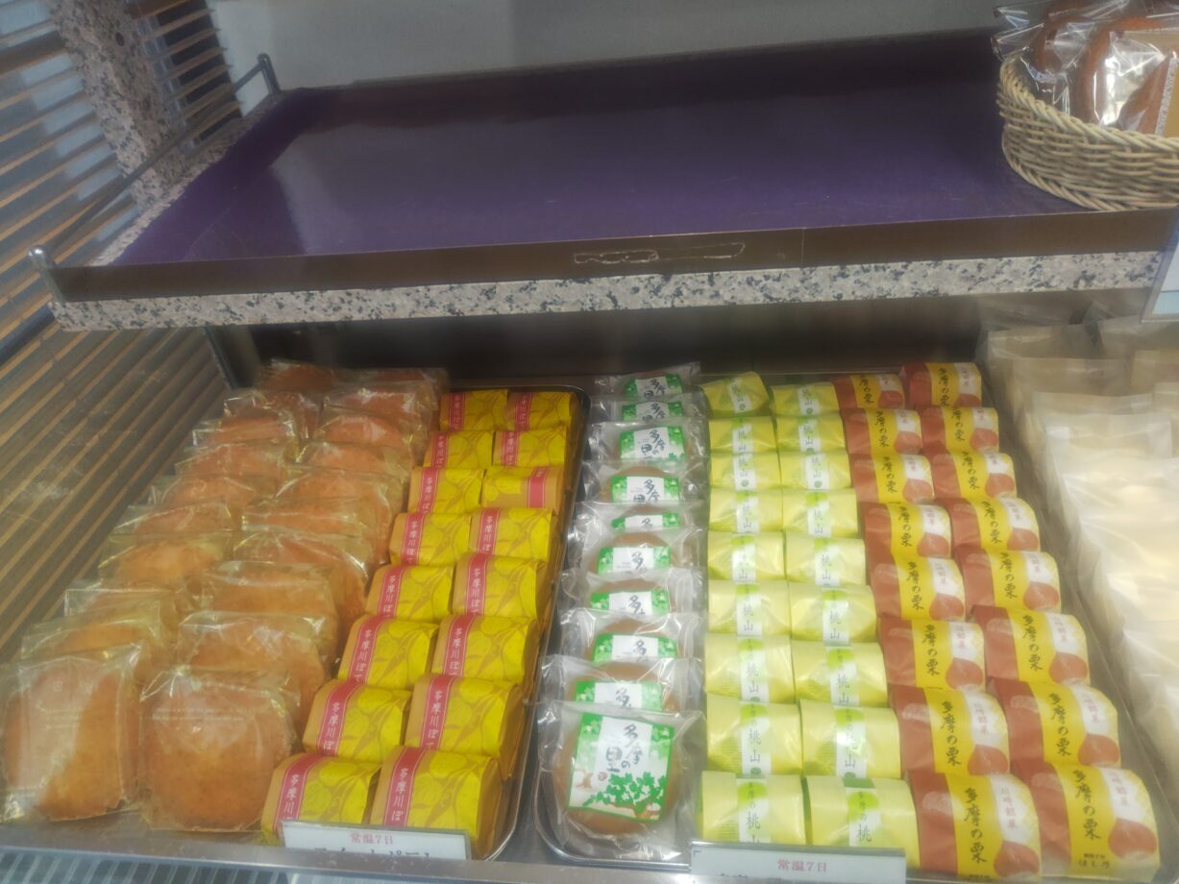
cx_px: 584
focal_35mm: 24
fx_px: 817
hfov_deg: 71.6
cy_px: 424
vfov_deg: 56.8
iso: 242
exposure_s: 1/120
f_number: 1.9
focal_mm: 5.56
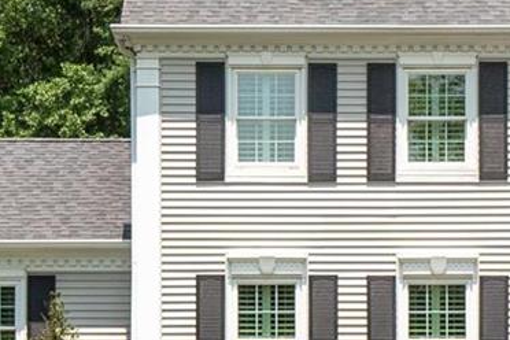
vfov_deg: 10.6
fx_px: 1827
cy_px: 226
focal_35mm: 129
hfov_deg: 15.9
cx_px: 262
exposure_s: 1/640
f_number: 8
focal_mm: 15
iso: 400
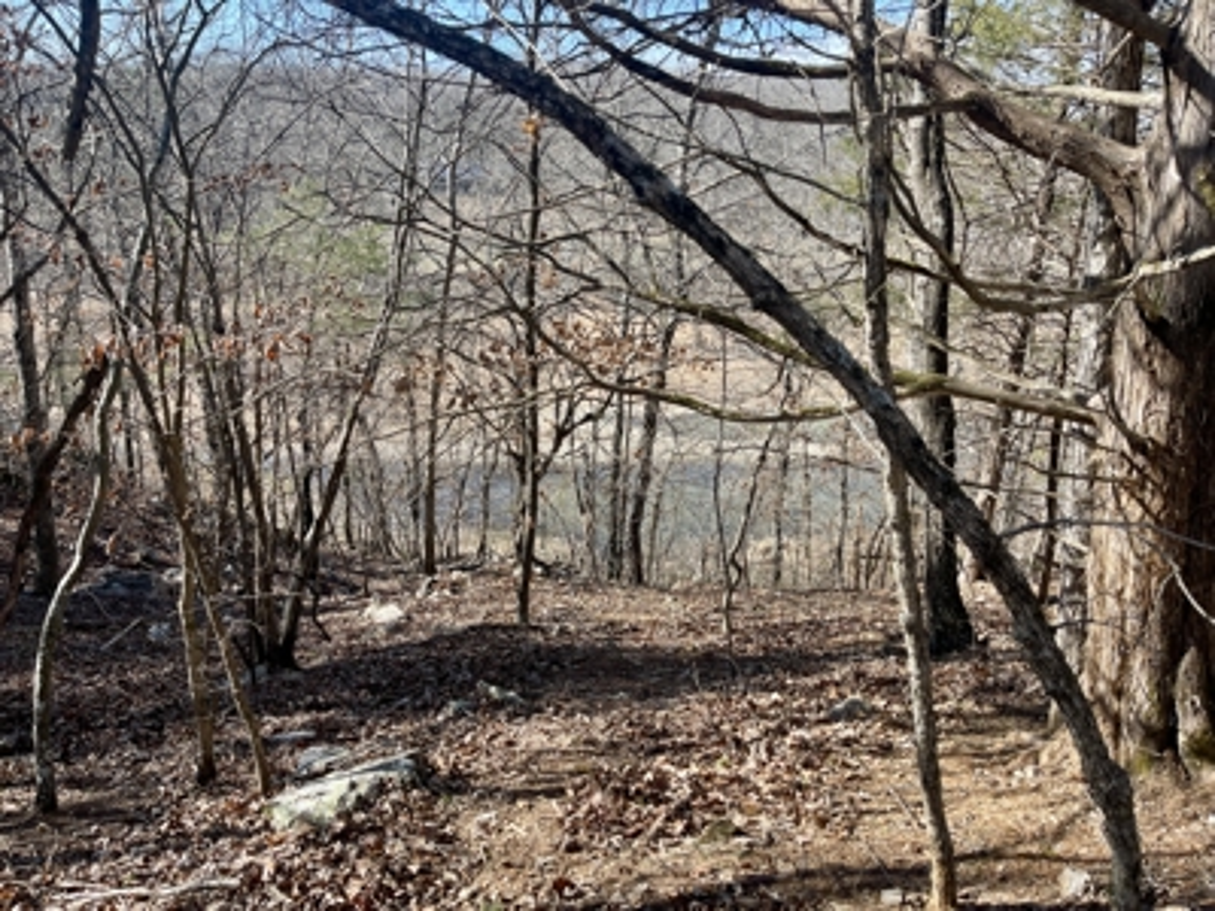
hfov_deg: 69.4
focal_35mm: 25
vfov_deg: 54.9
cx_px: 608
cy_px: 456
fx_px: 877
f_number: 1.6
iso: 32
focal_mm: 5.1
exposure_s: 1/775
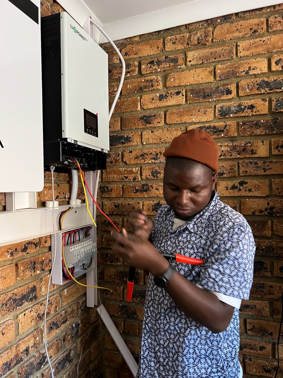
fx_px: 283
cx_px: 142
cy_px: 189
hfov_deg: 53.1
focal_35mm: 26
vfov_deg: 67.3
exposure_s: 1/60
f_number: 1.5
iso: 250
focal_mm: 5.7
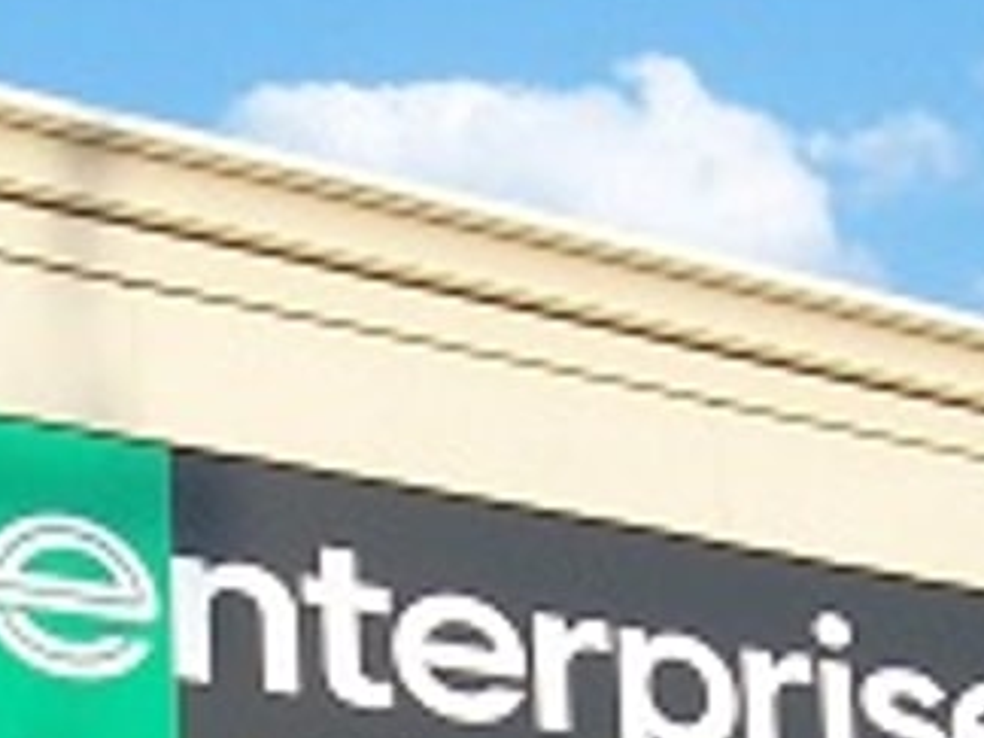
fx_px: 4918
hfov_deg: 11.4
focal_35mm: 173
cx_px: 405
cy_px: 1133
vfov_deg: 8.4
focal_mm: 7
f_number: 5.6
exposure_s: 1/180
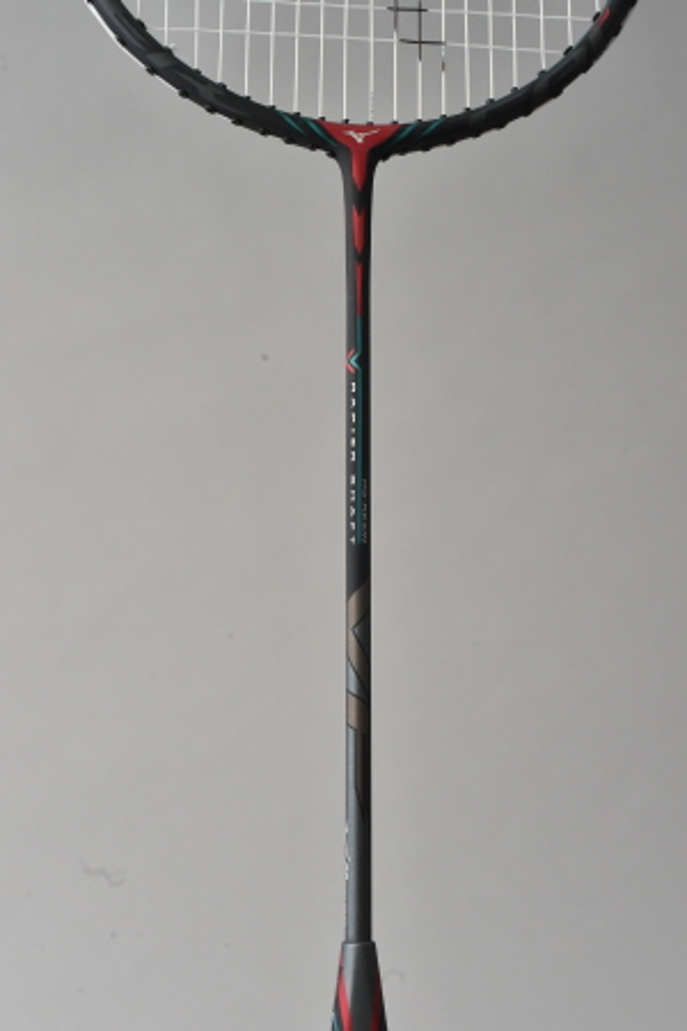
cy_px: 516
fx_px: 1431
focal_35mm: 50
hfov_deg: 27.0
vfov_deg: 39.6
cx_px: 344
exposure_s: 1/125
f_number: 11
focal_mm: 50
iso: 1600
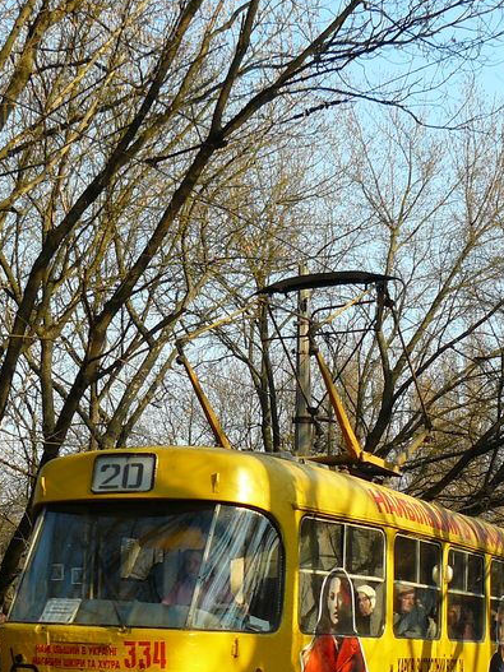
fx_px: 1359
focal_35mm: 70
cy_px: 450
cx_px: 189
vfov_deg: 27.6
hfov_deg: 21.0
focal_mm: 6
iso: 100
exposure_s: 1/400
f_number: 3.2
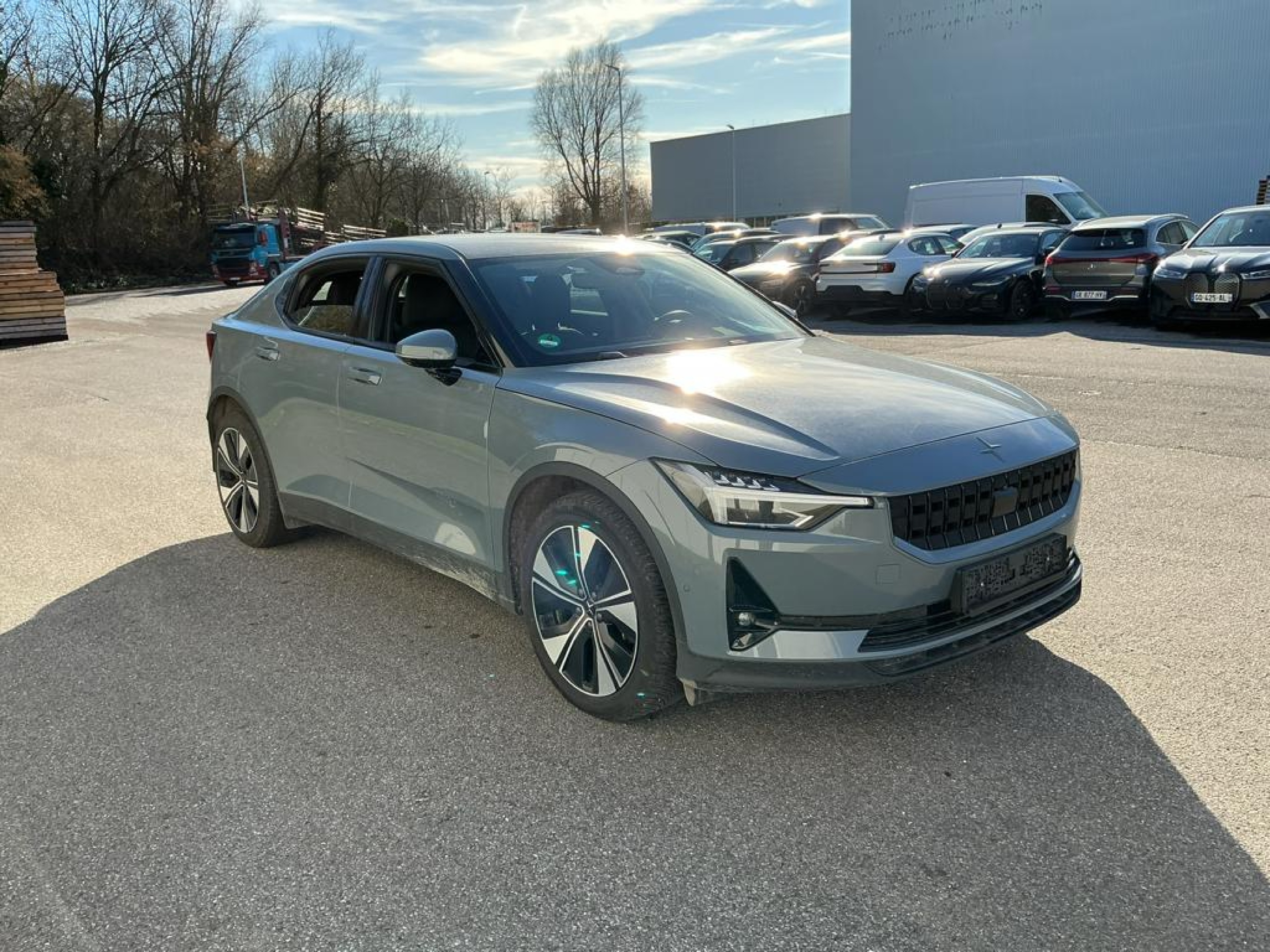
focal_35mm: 29
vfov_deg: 48.2
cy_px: 476
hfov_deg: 61.7
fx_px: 1064
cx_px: 635
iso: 25
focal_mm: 3
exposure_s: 1/944
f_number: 1.8
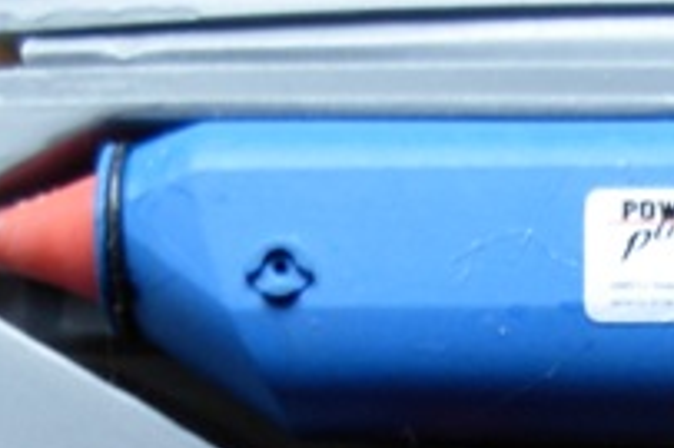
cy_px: 800
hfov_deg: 13.0
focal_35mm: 156
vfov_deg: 8.5
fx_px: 2918
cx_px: 711
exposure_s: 1/9.5
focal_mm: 6.3
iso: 79
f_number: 2.9
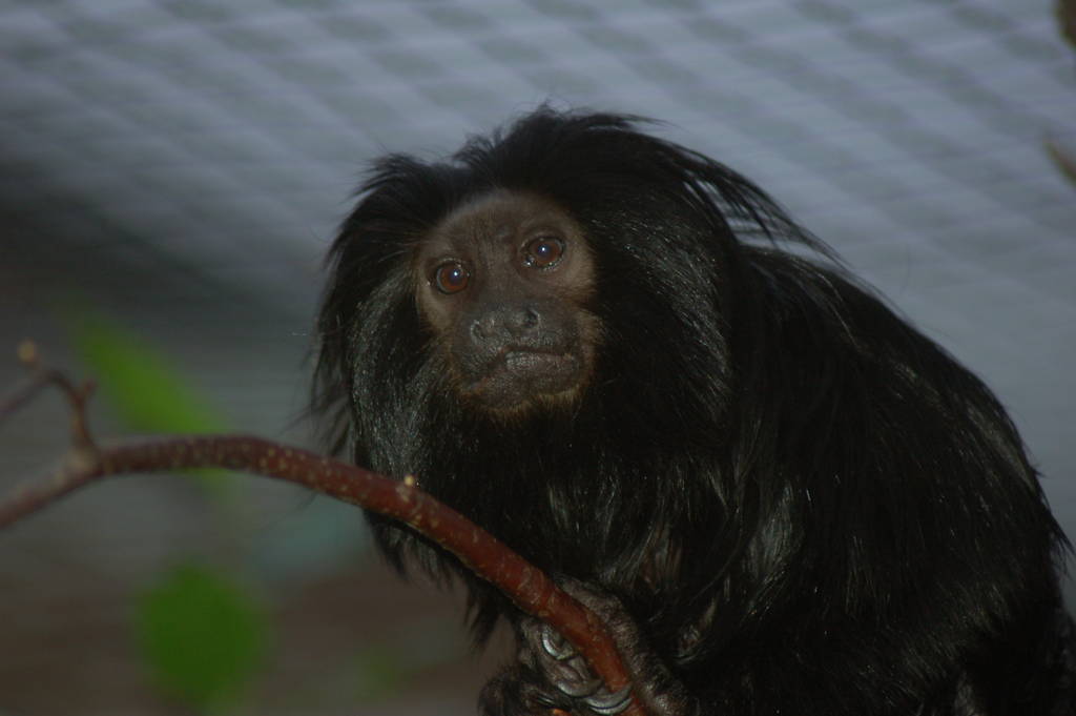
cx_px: 538
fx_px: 12095
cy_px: 358
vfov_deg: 3.4
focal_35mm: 405
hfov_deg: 5.1
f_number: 5.6
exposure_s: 1/60
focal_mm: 270
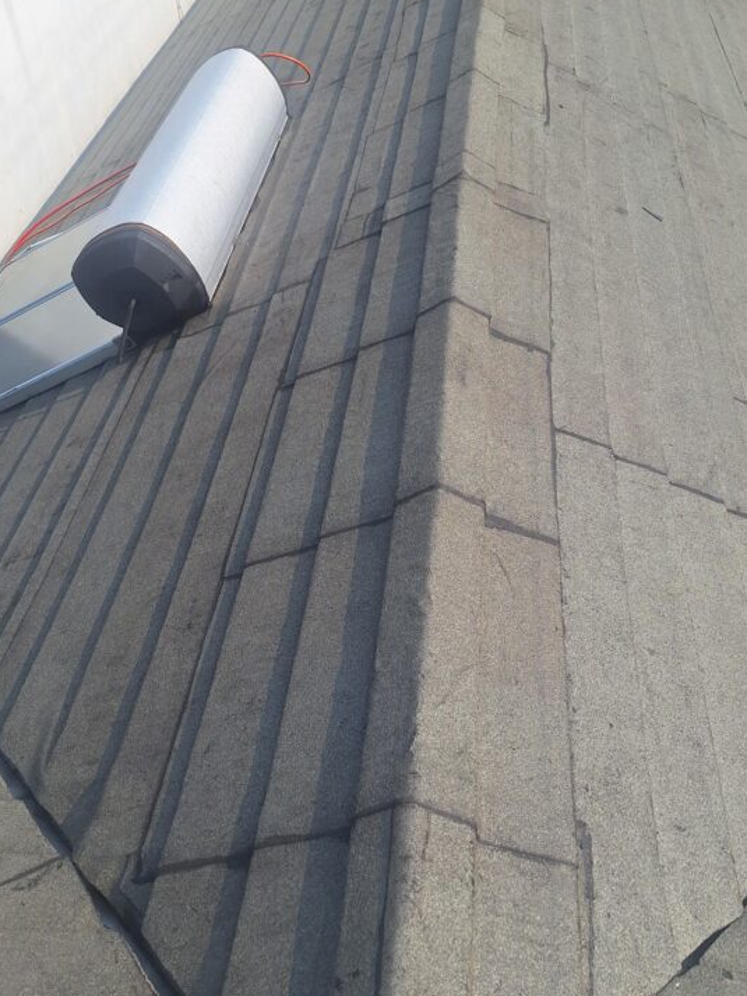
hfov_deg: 42.9
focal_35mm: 33
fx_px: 950
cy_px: 458
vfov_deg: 55.3
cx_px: 416
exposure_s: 1/3040
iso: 40
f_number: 1.8
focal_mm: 5.54
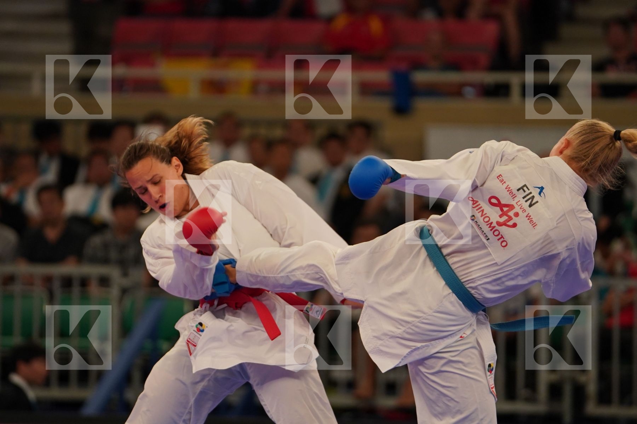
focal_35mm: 300
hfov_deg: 6.9
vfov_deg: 4.6
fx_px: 5308
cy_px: 212
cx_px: 318
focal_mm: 200
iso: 1250
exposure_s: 1/1000
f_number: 2.8
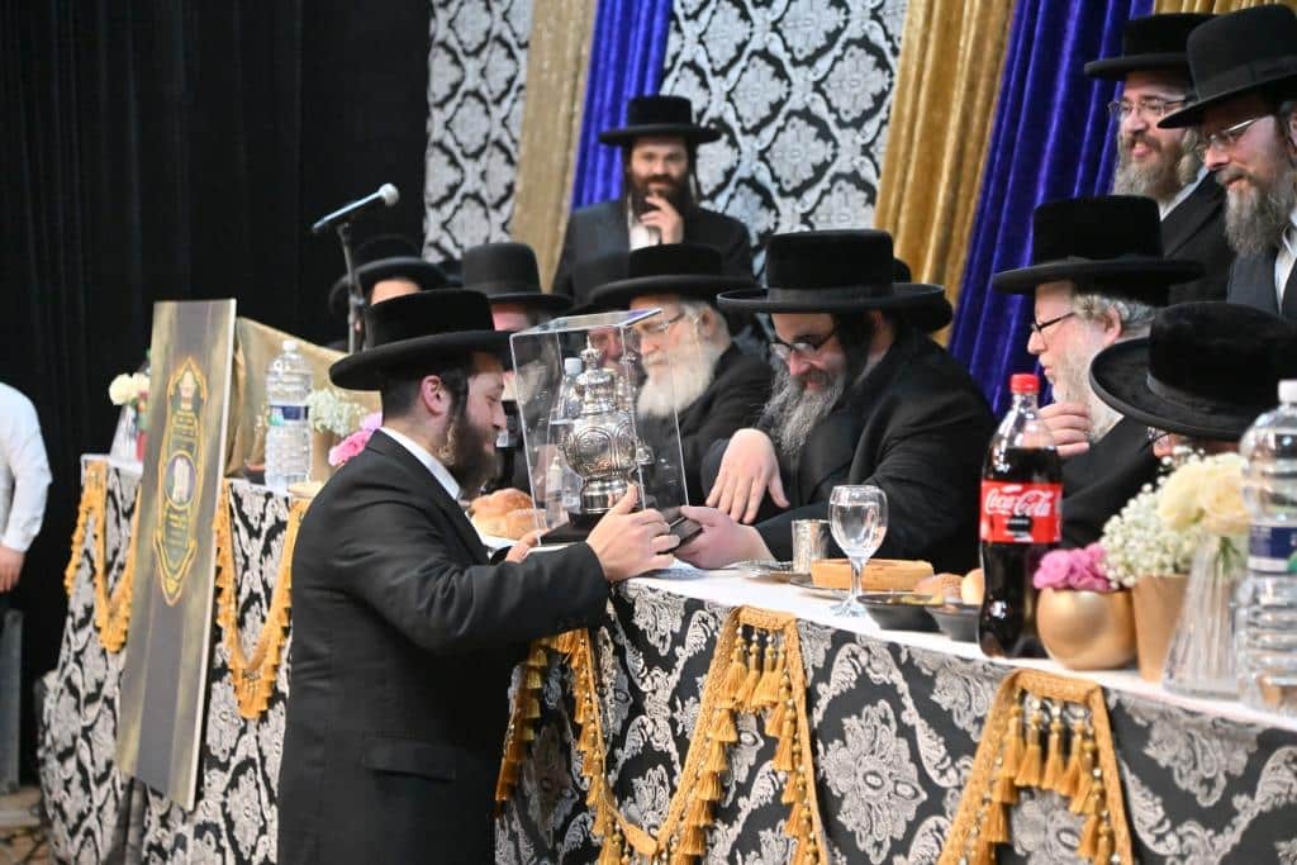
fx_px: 2702
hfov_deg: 27.0
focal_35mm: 75
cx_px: 648
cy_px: 432
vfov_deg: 18.2
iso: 2500
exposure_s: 1/160
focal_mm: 75
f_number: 4
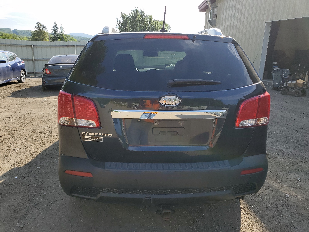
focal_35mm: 26
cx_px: 154
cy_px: 116
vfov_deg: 53.1
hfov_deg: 67.3
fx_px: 232
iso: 50
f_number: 1.5
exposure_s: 1/1667
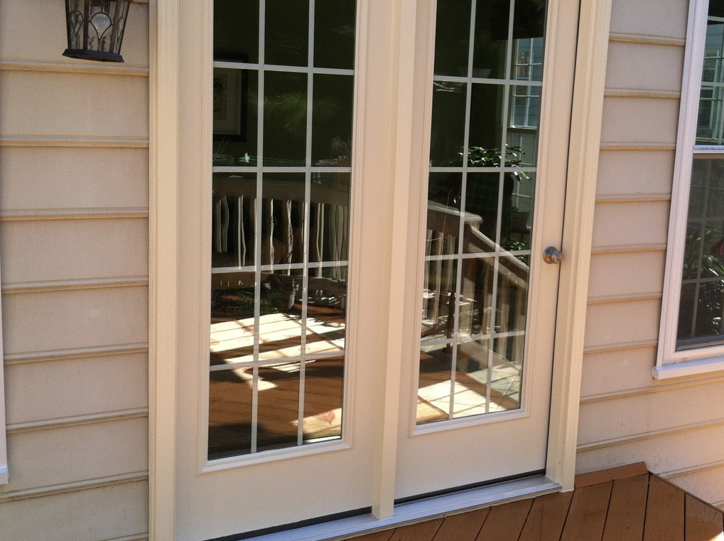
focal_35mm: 46
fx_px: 961
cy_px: 248
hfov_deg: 41.1
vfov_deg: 31.4
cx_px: 428
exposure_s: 1/395
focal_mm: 3.85
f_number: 2.8
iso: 80
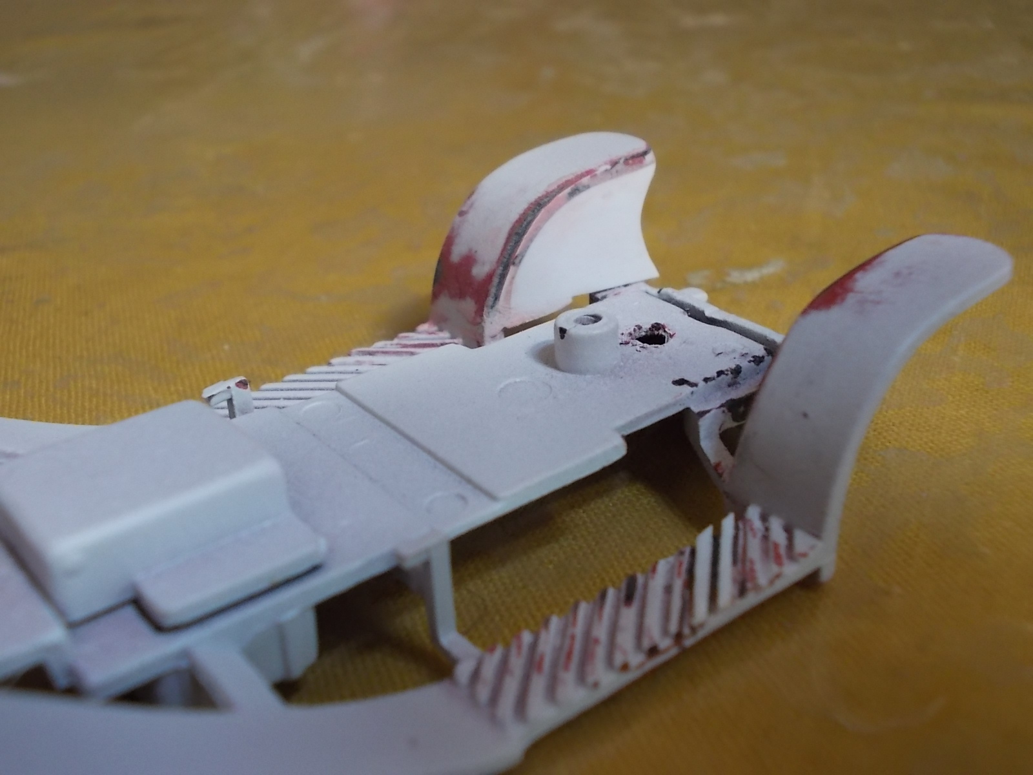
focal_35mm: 43
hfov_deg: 43.9
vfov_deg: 33.6
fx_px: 1283
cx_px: 516
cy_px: 388
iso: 200
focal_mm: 6.1
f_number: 3.3
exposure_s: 1/15
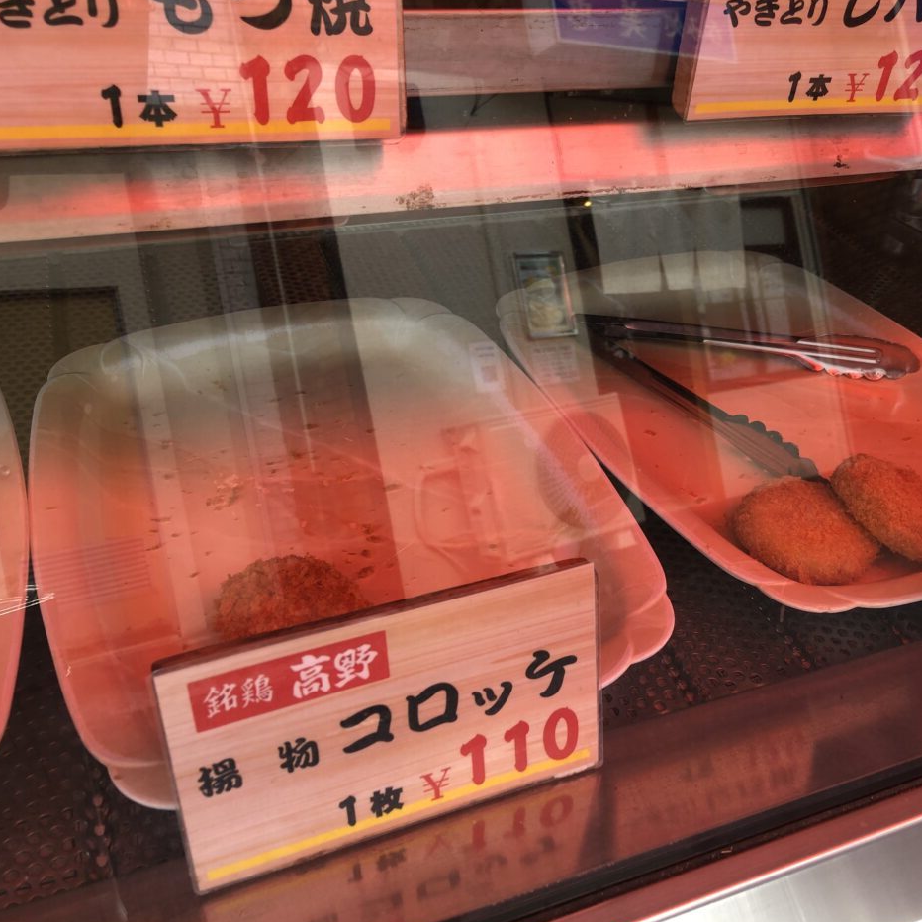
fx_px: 1025
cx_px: 596
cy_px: 456
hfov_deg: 47.8
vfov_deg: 48.4
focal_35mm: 34
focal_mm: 3.99
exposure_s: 1/100
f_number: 1.8
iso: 25
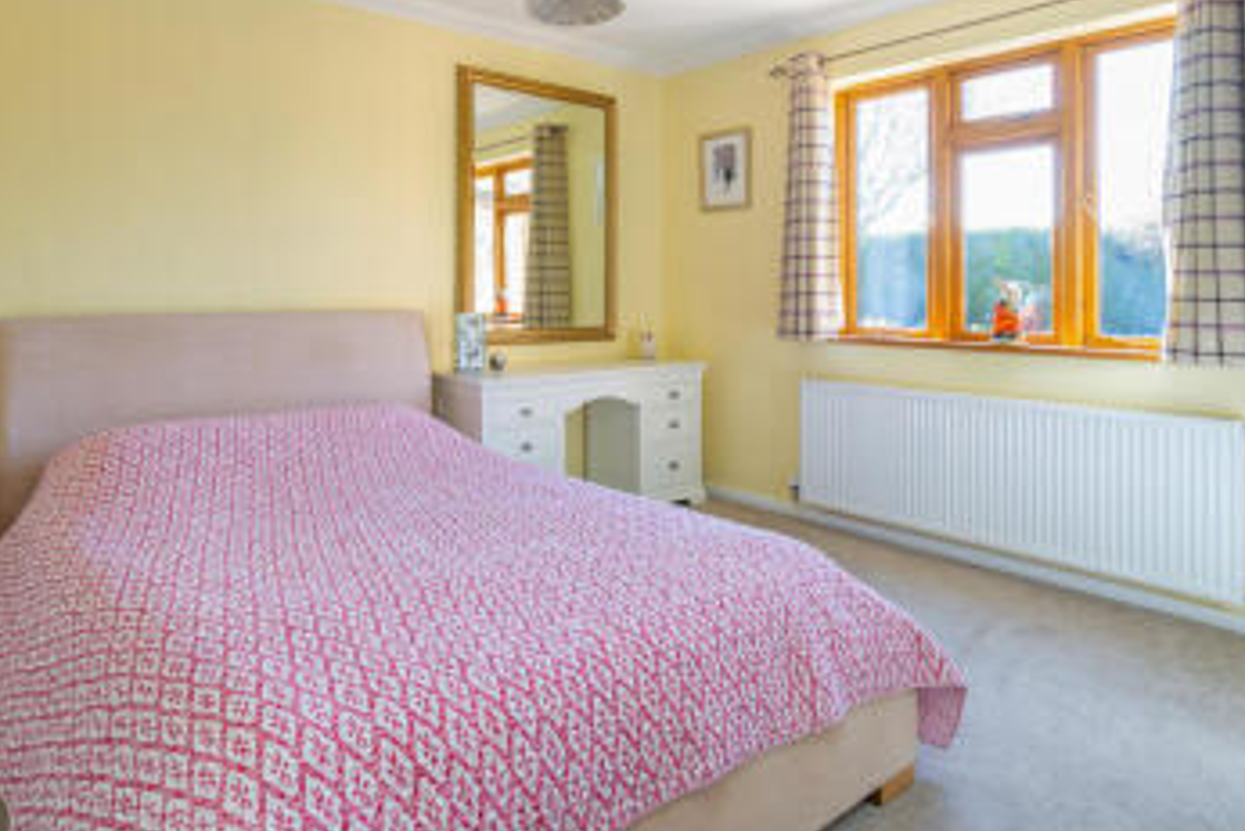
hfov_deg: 77.7
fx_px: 761
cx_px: 504
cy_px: 308
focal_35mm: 22
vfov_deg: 56.5
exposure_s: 1/5
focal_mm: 16
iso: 320
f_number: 8
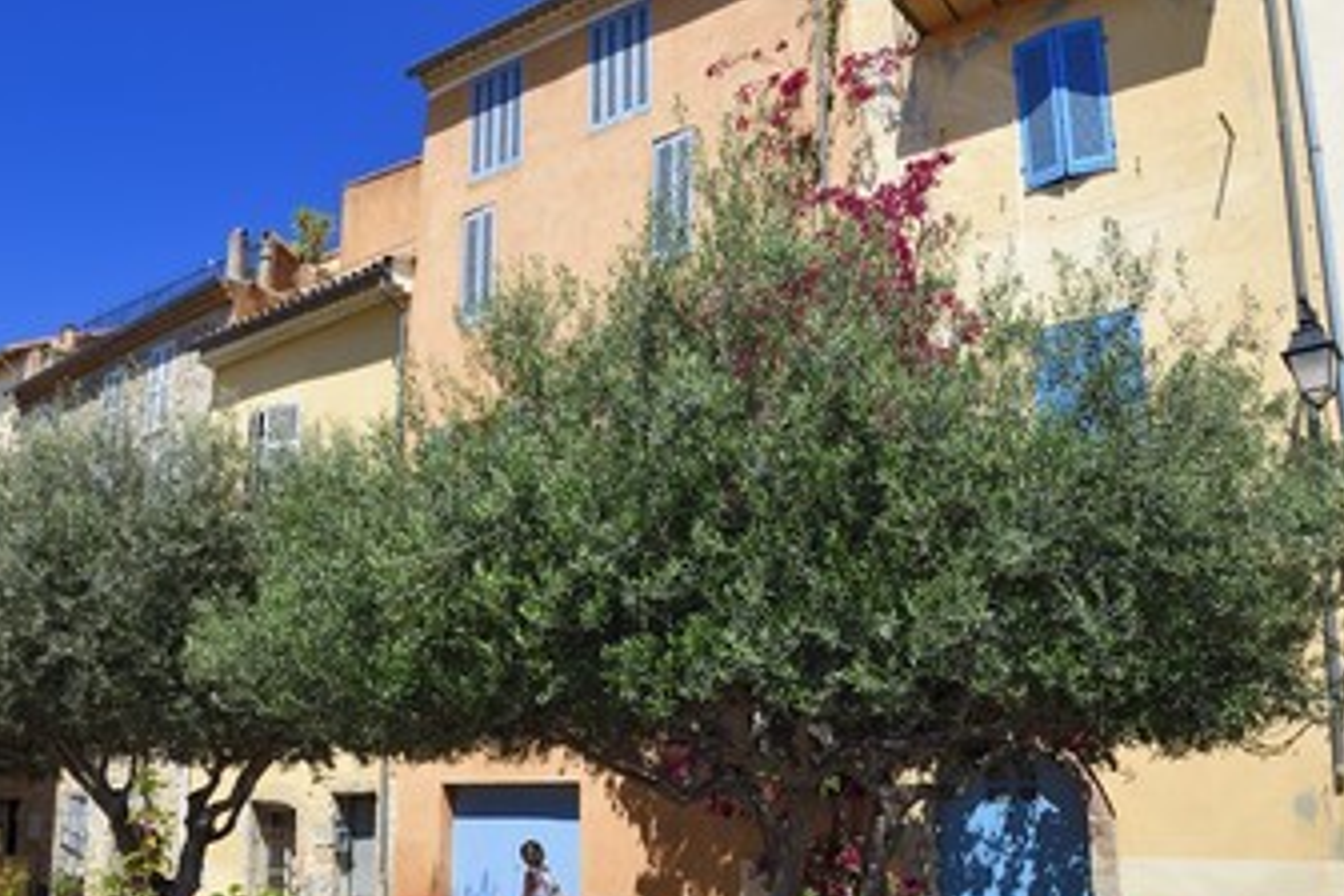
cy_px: 556
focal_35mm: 30
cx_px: 548
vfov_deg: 43.3
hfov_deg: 61.5
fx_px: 1120
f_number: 10
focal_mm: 24
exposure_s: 1/400
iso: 200
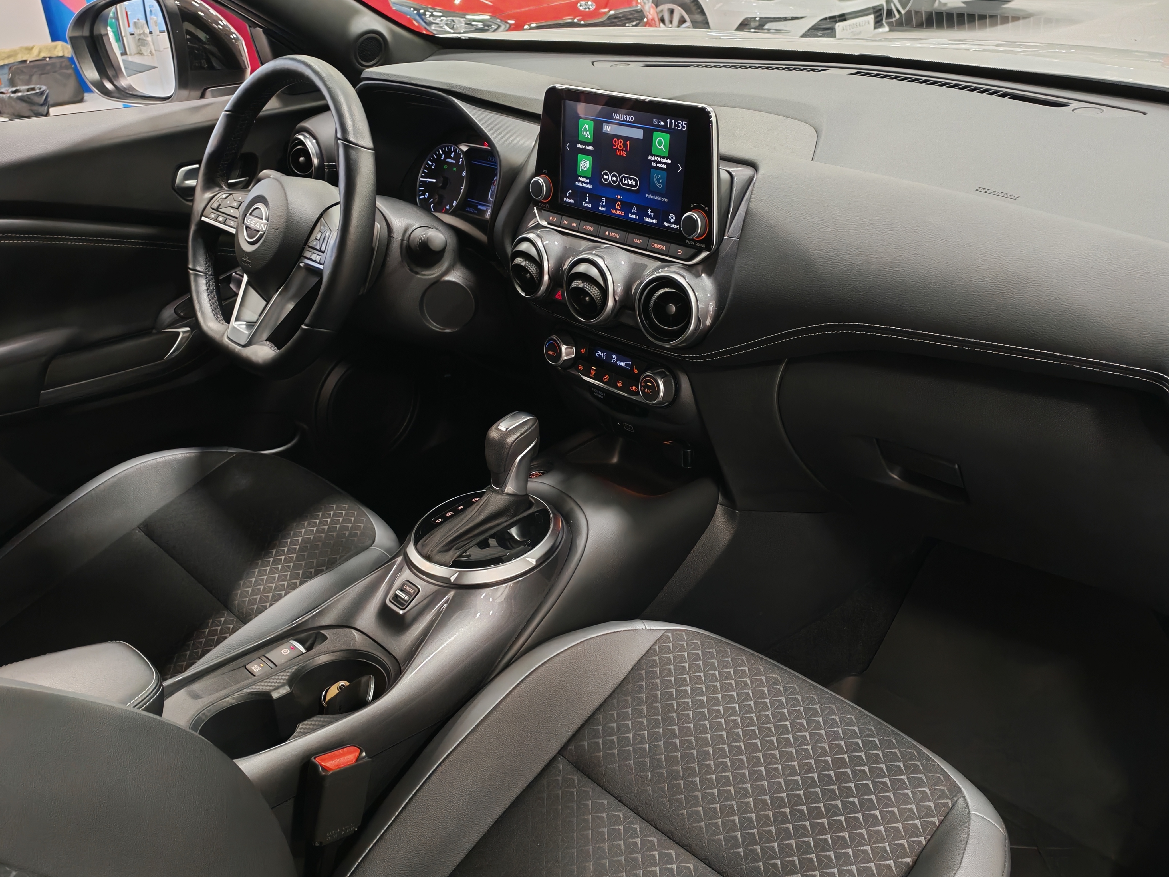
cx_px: 584
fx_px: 1114
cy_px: 438
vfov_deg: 42.9
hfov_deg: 55.4
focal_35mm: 33
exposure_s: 1/50
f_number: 1.9
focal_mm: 6.12
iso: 786
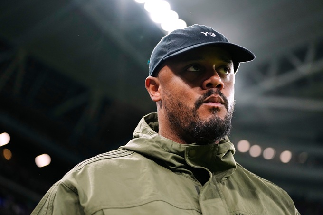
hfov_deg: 28.8
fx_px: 628
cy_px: 108
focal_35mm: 70
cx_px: 162
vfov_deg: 19.4
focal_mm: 70
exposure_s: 1/1600
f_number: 2.8
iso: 3200
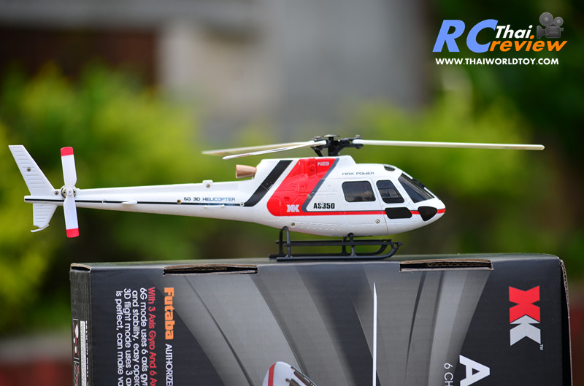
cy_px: 193
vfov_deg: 8.7
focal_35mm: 158
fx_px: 2548
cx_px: 292
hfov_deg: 13.1
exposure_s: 1/160
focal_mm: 105
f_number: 5
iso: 160
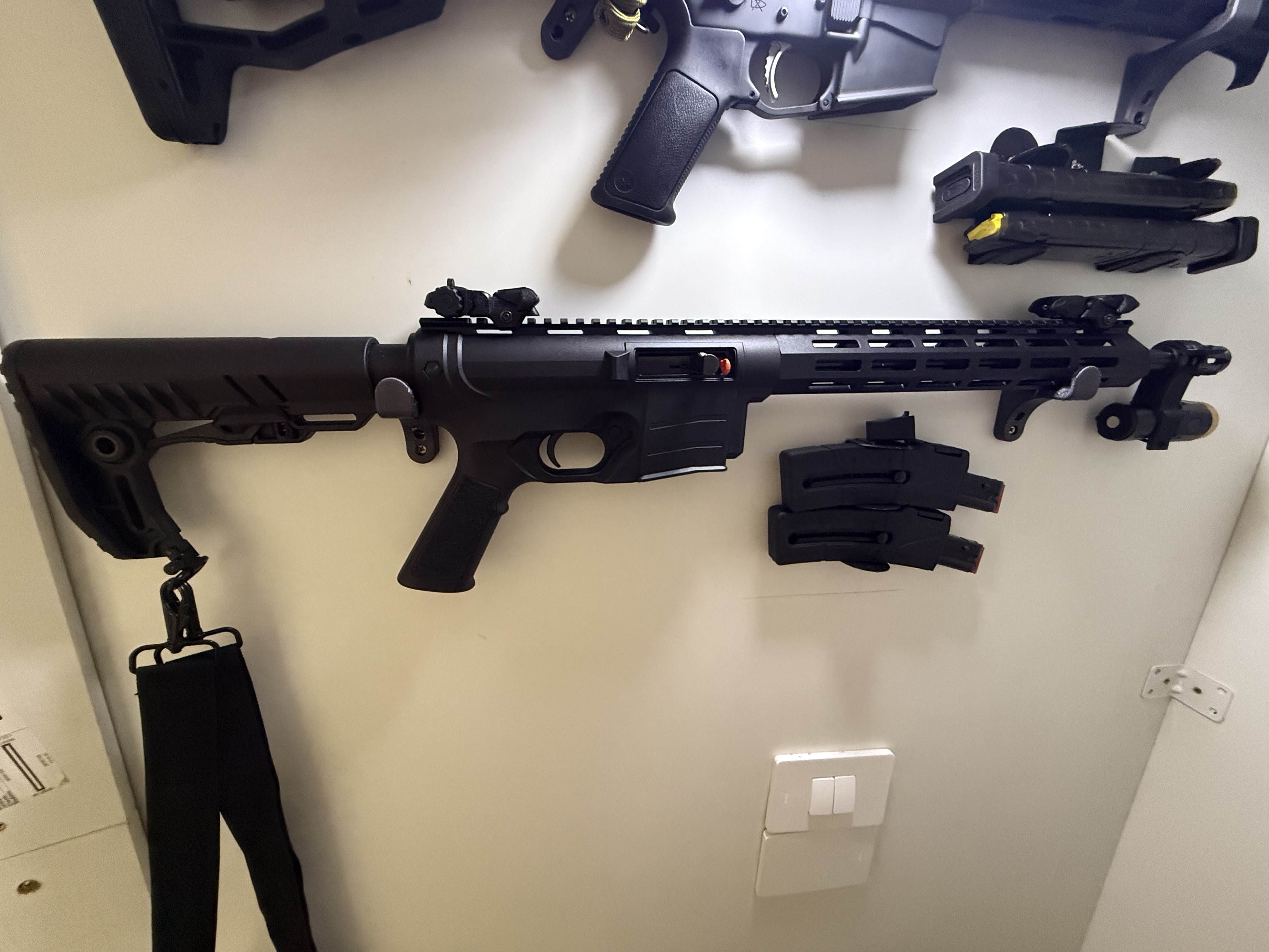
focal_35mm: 14
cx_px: 634
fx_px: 513
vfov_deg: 85.7
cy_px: 476
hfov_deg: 102.1
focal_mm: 2.22
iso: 800
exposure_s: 1/49
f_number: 2.2
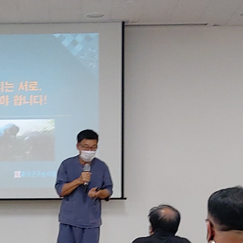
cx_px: 29
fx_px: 953
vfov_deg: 14.3
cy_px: 245
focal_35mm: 120
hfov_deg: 14.4
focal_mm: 4.58
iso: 160
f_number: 2
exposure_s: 1/50
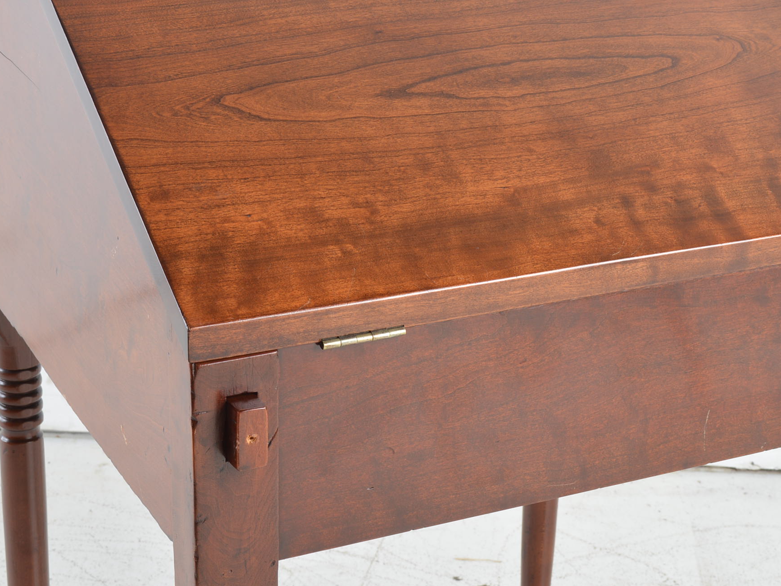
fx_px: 1692
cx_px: 407
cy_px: 255
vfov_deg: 19.6
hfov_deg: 26.0
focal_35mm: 75
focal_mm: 30
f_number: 11
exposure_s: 1/100
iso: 100
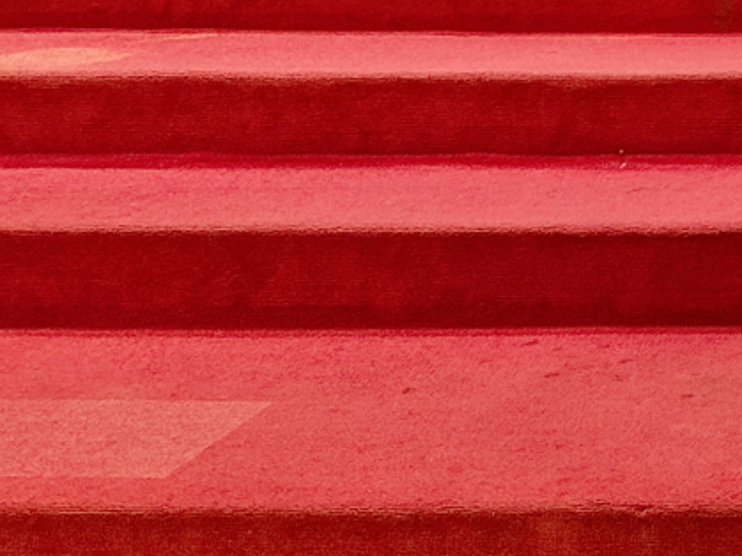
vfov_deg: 12.5
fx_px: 2357
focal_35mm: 110
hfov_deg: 14.5
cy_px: -372
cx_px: 1535
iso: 125
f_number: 1.78
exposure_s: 1/60
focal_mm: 6.76
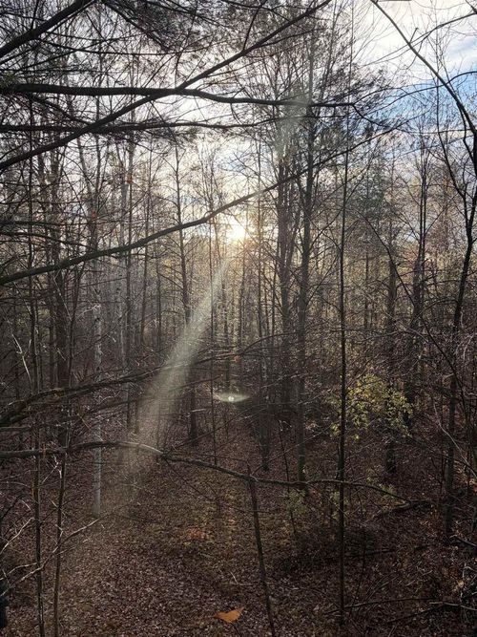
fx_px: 478
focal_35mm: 26
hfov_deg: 53.0
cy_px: 318
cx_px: 238
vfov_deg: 67.3
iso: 40
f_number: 1.6
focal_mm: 5.96
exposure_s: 1/291
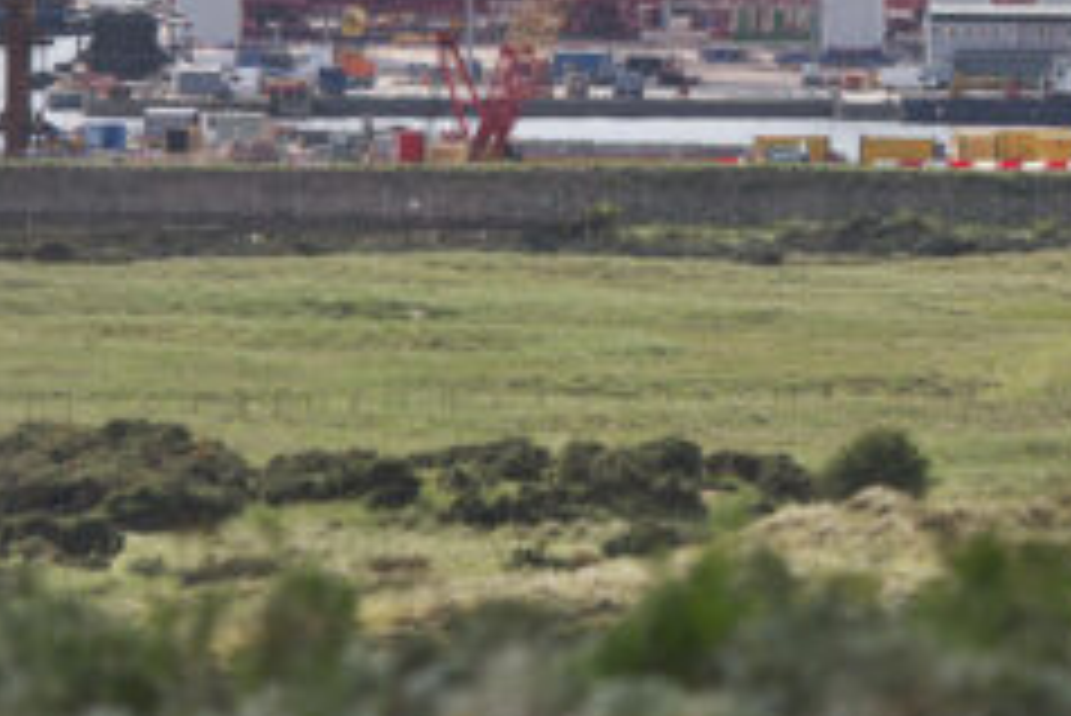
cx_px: 1166
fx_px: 14080
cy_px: -216
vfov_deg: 2.9
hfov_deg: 4.3
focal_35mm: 473
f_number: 4
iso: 125
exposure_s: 1/1250
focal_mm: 150
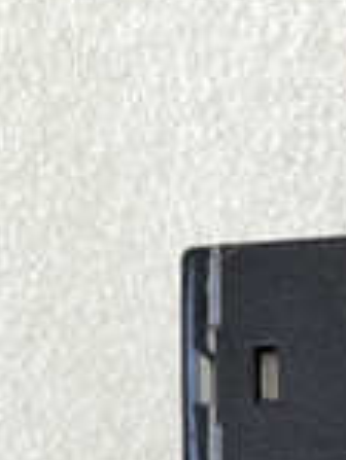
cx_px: 924
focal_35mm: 145
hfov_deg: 8.9
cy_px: 991
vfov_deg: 11.8
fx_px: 1930
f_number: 1.8
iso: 80
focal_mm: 3.95
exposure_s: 1/50
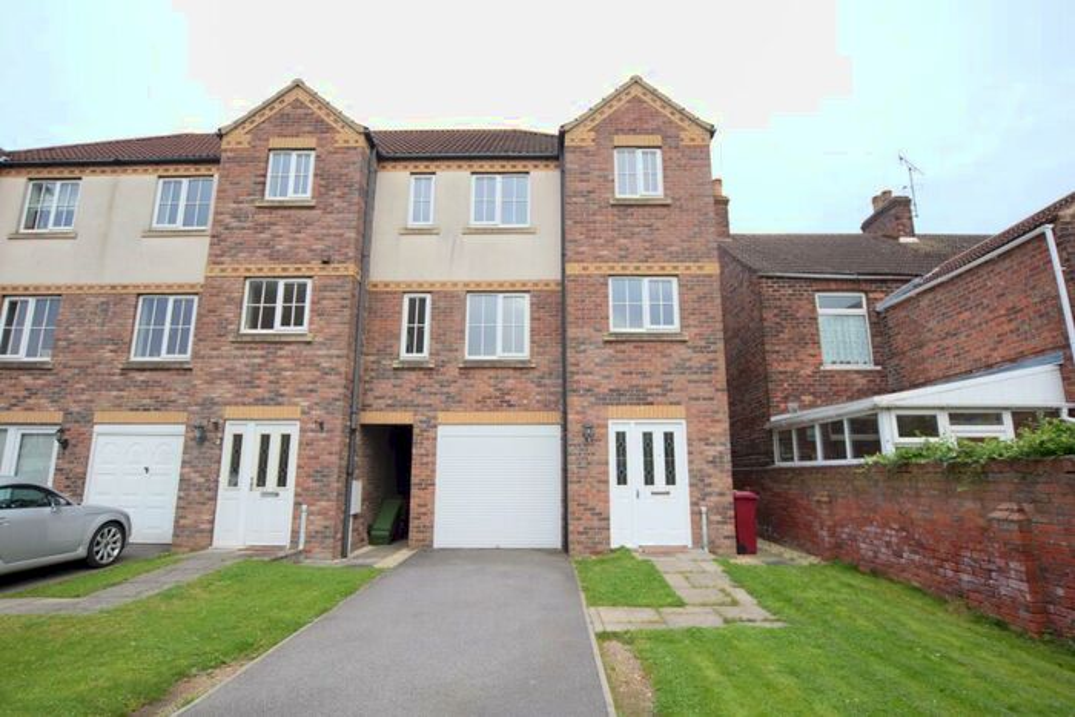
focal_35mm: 18
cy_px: 358
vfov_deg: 67.4
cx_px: 538
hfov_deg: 90.0
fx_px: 538
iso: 400
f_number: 4.5
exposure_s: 1/80
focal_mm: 12
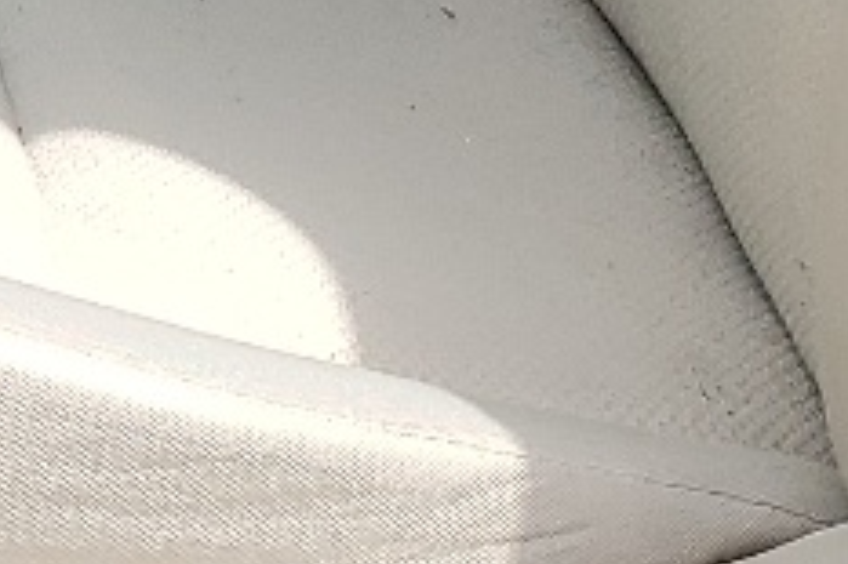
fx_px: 4378
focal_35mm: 186
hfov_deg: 10.3
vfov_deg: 6.8
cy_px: -1037
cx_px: -804
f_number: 1.5
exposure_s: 1/1250
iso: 50
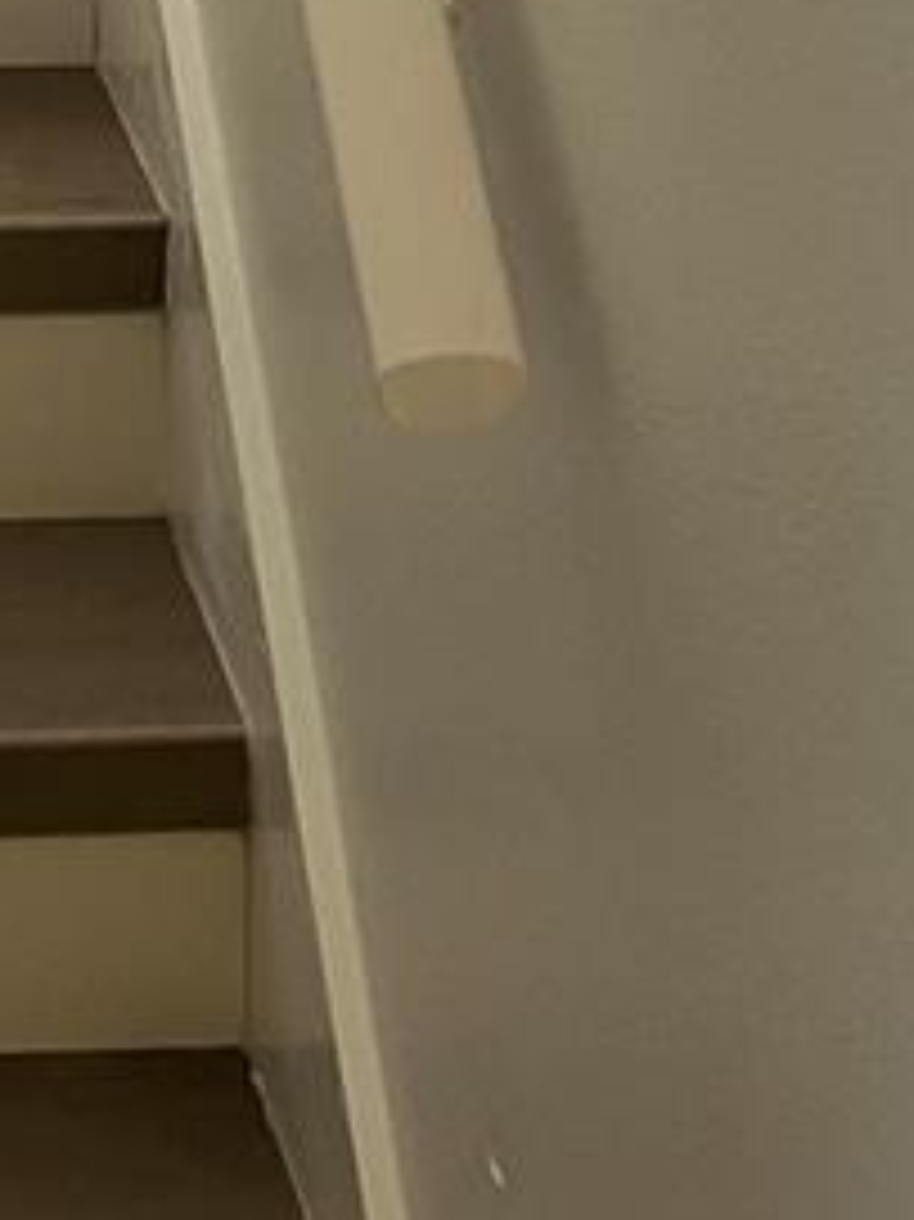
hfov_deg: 12.2
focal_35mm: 115
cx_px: -509
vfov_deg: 15.3
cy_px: -824
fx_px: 4052
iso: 100
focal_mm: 5.7
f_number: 1.5
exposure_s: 1/60
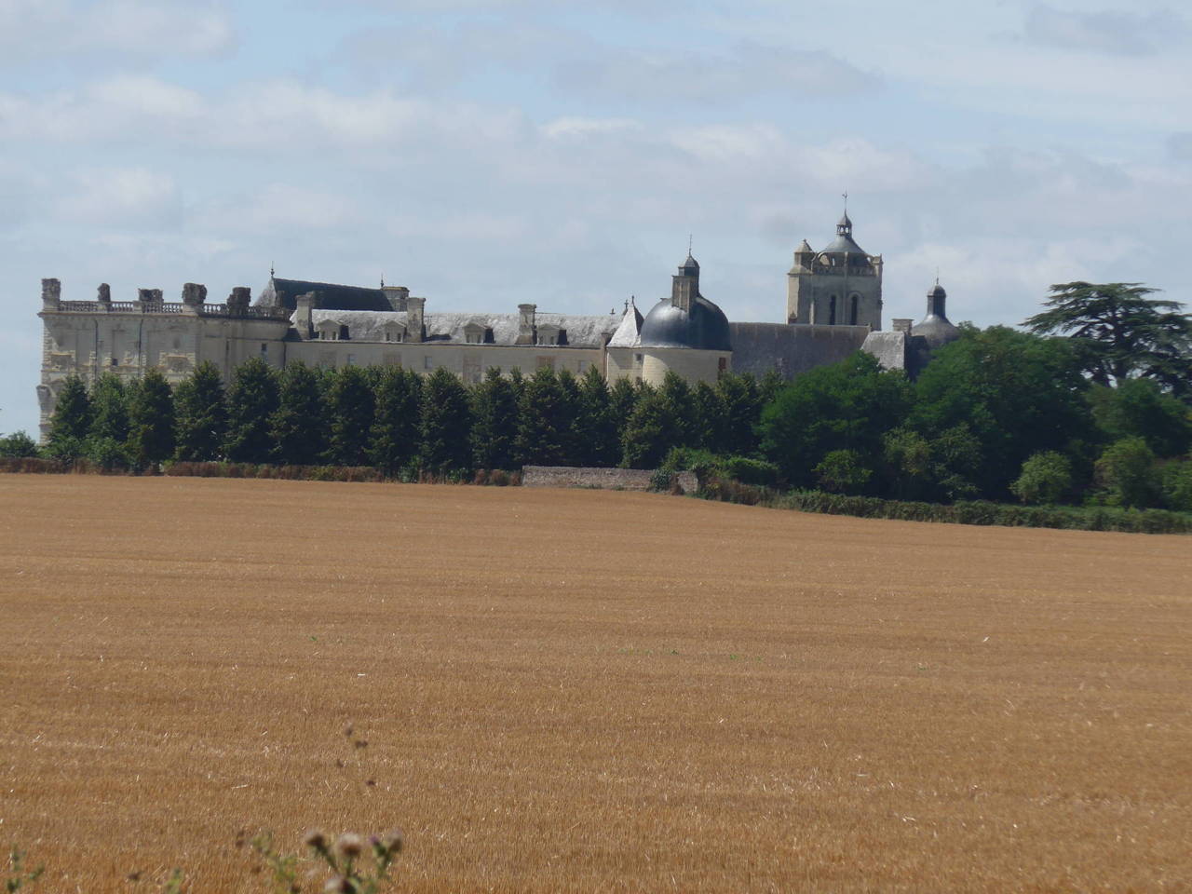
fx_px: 7025
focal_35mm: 204
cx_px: 596
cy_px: 447
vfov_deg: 7.3
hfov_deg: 9.7
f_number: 5.8
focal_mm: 39.6
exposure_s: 1/500
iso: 80
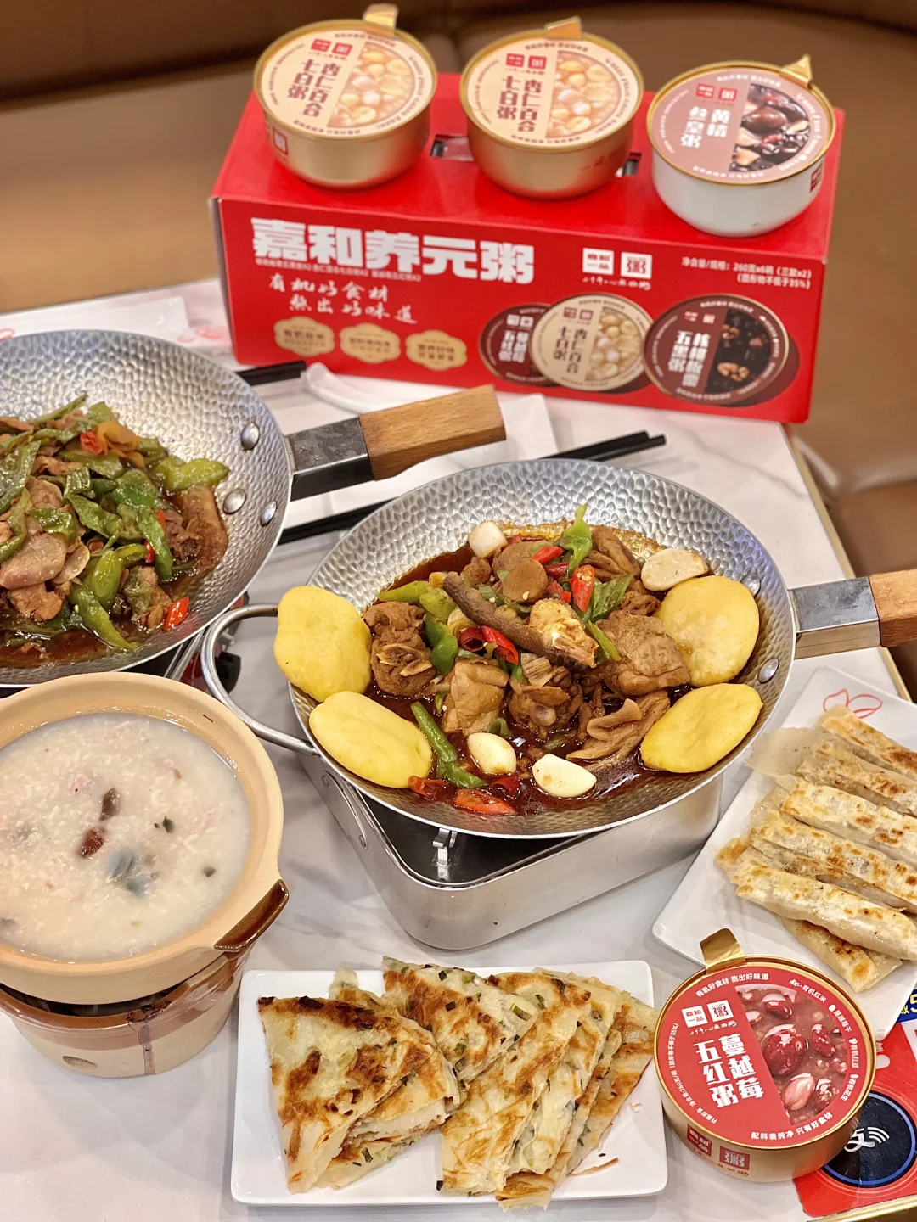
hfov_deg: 19.1
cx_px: 458
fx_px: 2720
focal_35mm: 77
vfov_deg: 25.3
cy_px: 611
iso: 125
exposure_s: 1/33
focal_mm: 9
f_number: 2.8
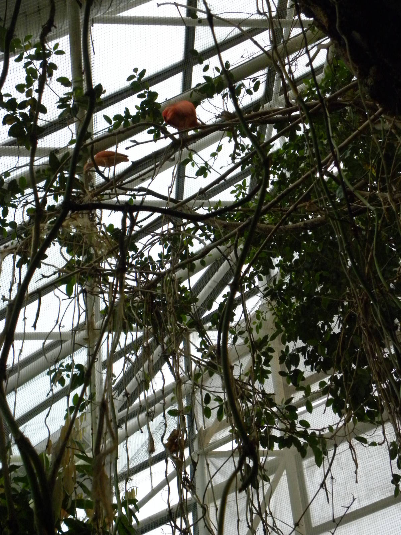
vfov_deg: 33.2
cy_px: 268
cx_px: 200
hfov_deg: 25.2
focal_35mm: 58
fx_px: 896
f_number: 3.5
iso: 400
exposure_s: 1/26.6
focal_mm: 10.3
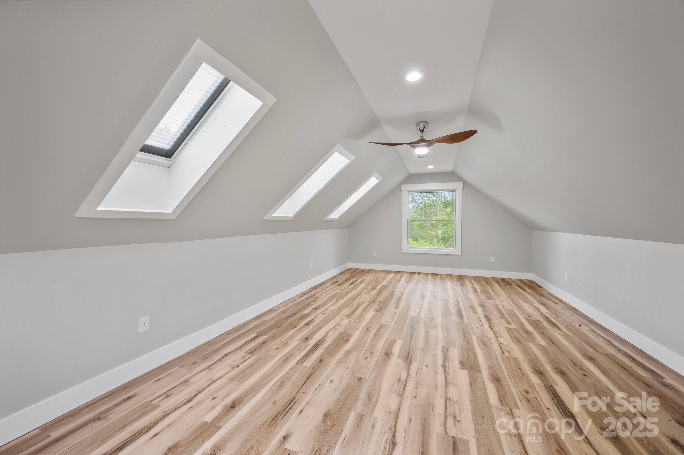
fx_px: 266
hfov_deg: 104.3
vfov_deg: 81.1
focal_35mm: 14
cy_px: 228
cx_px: 342
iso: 200
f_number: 8
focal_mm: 14
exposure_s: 1/2
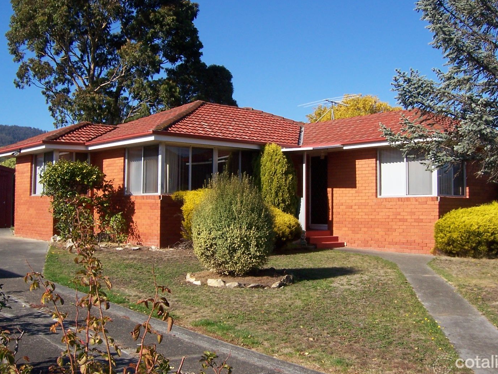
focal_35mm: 43
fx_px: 619
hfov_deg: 43.8
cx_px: 236
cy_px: 165
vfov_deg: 33.6
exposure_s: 1/500
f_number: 4.8
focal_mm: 6
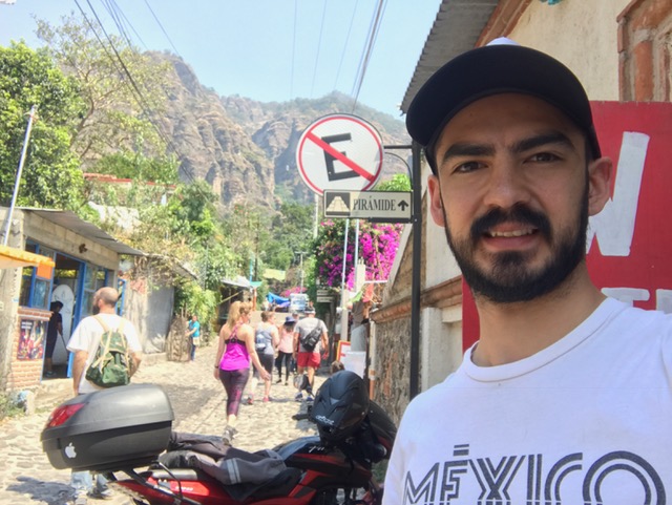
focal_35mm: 32
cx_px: 336
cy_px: 252
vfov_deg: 44.2
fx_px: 622
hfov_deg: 56.8
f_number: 2.2
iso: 25
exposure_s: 1/175
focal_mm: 2.87
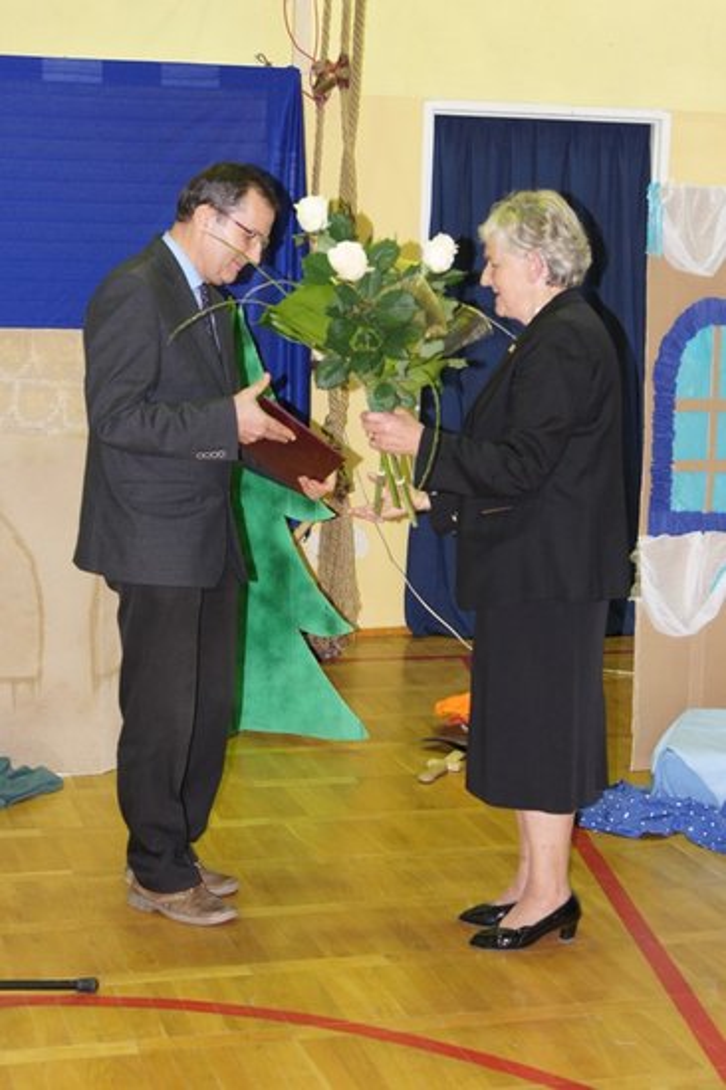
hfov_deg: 20.1
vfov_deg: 29.9
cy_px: 545
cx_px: 363
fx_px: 2044
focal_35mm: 68
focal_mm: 45
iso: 1000
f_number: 5.6
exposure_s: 1/60
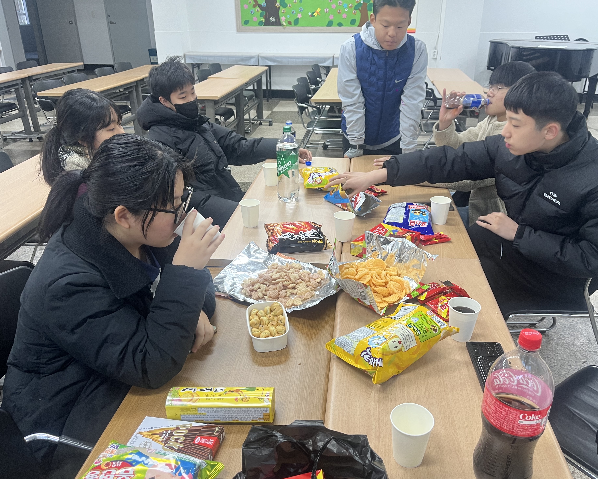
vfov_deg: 51.5
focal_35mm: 28
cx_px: 313
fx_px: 496
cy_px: 239
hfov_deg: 62.2
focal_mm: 5.1
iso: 80
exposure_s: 1/60
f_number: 1.6
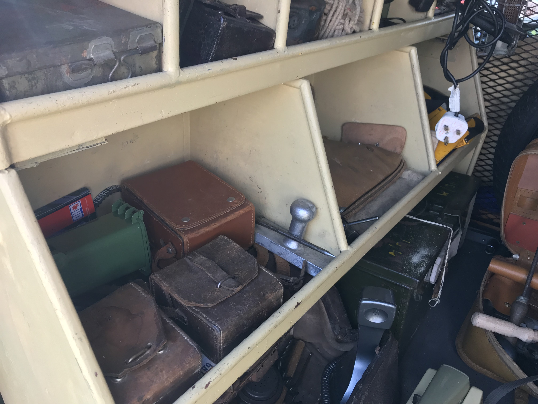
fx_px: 435
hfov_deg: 63.4
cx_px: 269
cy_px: 202
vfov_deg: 49.7
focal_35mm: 28
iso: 32
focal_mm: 3.99
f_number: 1.8
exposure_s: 1/90
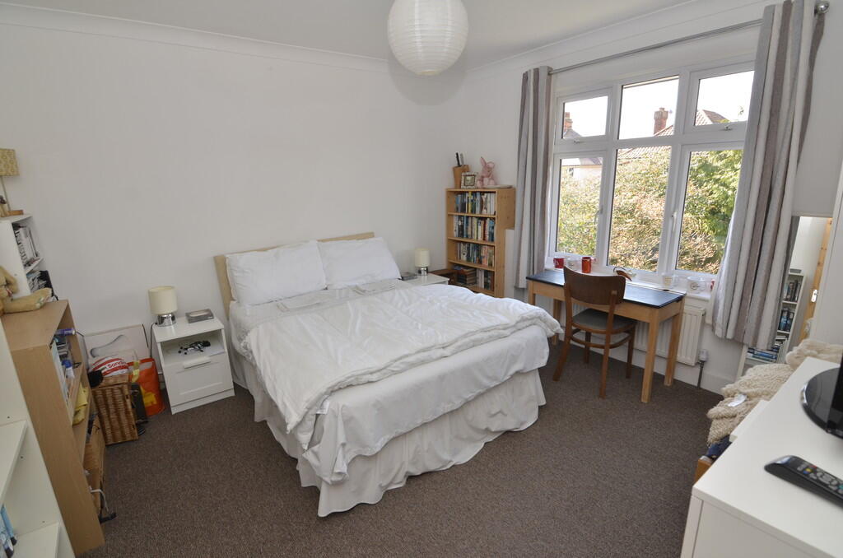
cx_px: 422
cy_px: 279
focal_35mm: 16
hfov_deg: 95.1
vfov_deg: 71.8
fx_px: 386
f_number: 5.6
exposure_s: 1/125
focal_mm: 11
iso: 400
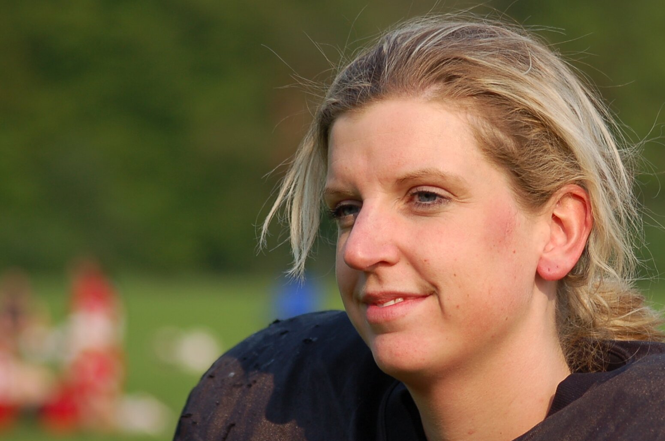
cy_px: 265
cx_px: 444
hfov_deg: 8.8
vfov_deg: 5.8
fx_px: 4314
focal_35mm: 234
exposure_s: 1/1000
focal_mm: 110
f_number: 4.5
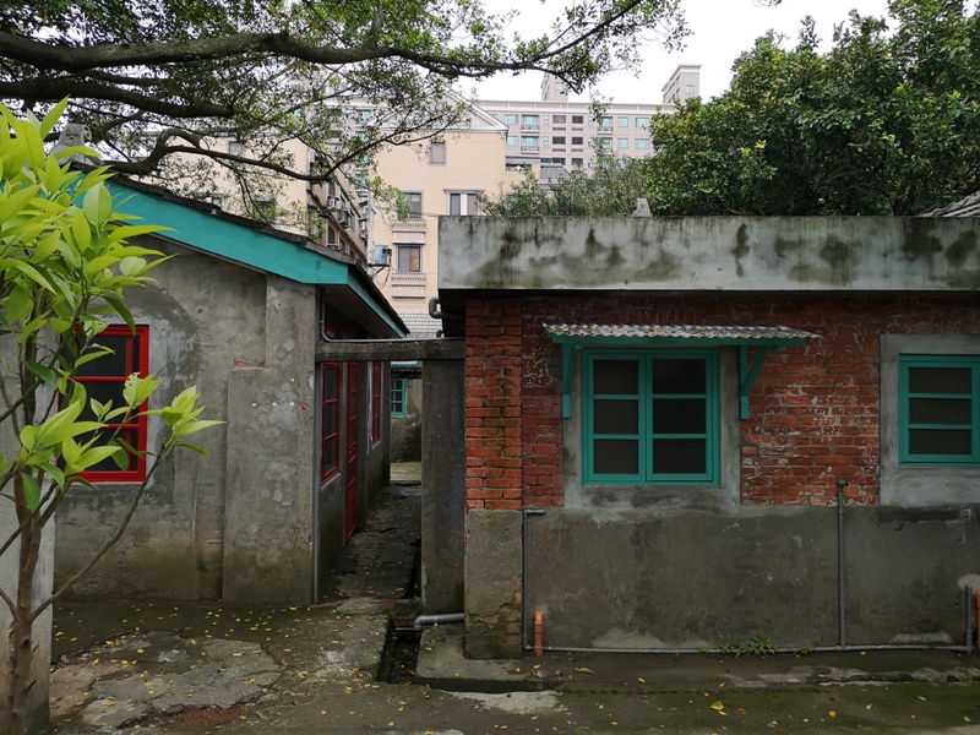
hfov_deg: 65.3
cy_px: 368
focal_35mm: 27
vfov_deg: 51.4
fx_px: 764
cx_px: 490
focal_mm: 3.95
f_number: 1.8
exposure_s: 1/708
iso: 50
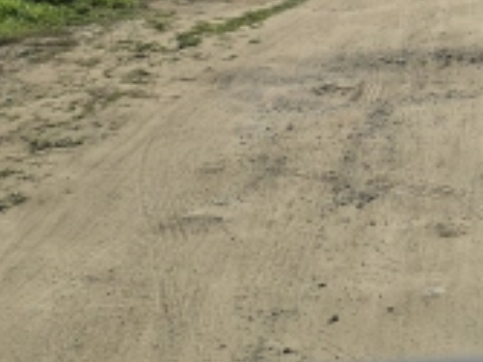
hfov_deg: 22.1
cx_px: 454
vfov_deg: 16.1
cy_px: -136
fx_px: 1199
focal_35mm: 86
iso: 12
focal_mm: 6.3
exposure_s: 1/1864
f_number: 1.7
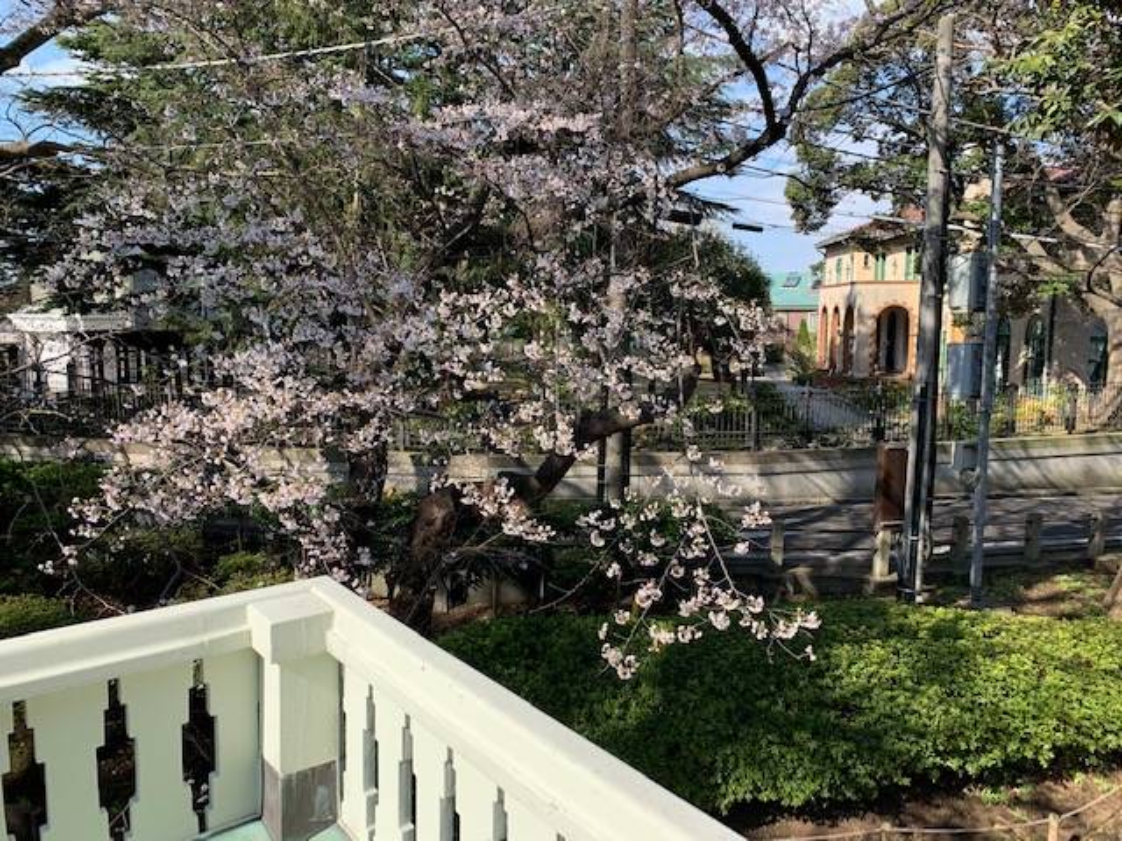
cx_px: 561
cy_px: 420
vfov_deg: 53.1
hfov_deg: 67.3
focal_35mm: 26
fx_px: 843
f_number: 1.8
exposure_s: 1/981
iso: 25
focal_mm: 4.2
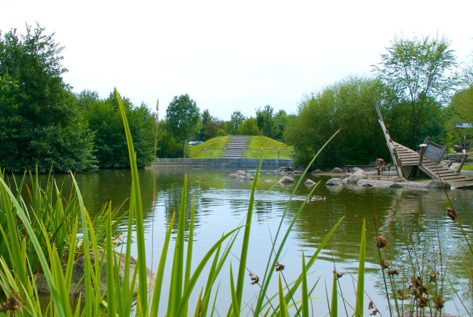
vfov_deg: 29.3
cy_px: 149
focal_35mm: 46
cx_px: 182
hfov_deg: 42.4
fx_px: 605
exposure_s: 1/50
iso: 200
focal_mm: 20
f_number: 11
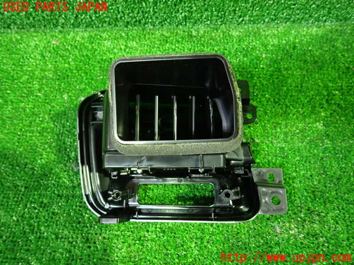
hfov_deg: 69.4
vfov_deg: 54.9
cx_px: 177
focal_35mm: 25
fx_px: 256
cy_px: 132
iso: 800
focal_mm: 4.5
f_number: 2
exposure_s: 1/25
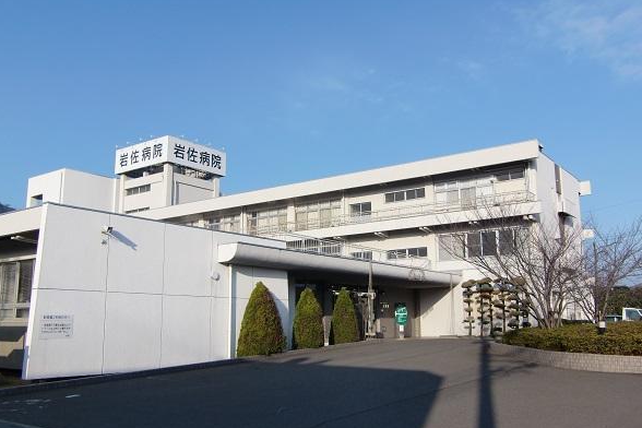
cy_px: 215
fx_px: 624
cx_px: 323
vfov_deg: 37.9
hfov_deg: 54.4
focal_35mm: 35
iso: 64
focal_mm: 5.8
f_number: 7.2
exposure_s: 1/200
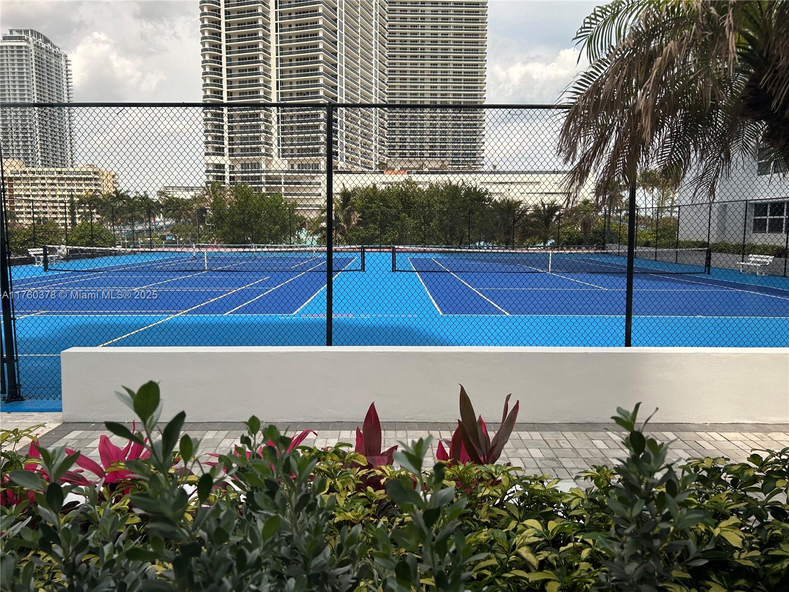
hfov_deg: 67.3
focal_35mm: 26
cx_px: 394
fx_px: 593
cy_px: 296
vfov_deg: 53.1
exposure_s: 1/121
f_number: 1.5
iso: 40
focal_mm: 5.7
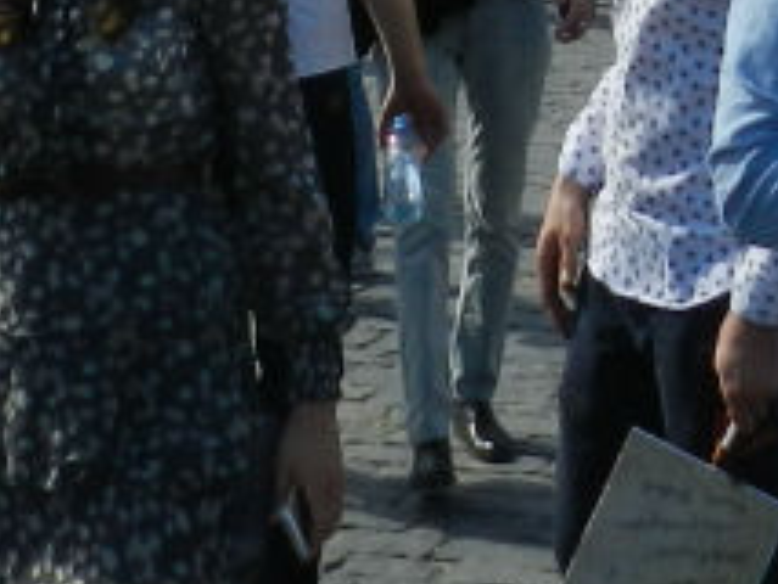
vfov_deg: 9.5
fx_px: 3103
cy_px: -829
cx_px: 289
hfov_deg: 14.3
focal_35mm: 138
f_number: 4
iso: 160
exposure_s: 1/800
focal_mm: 4
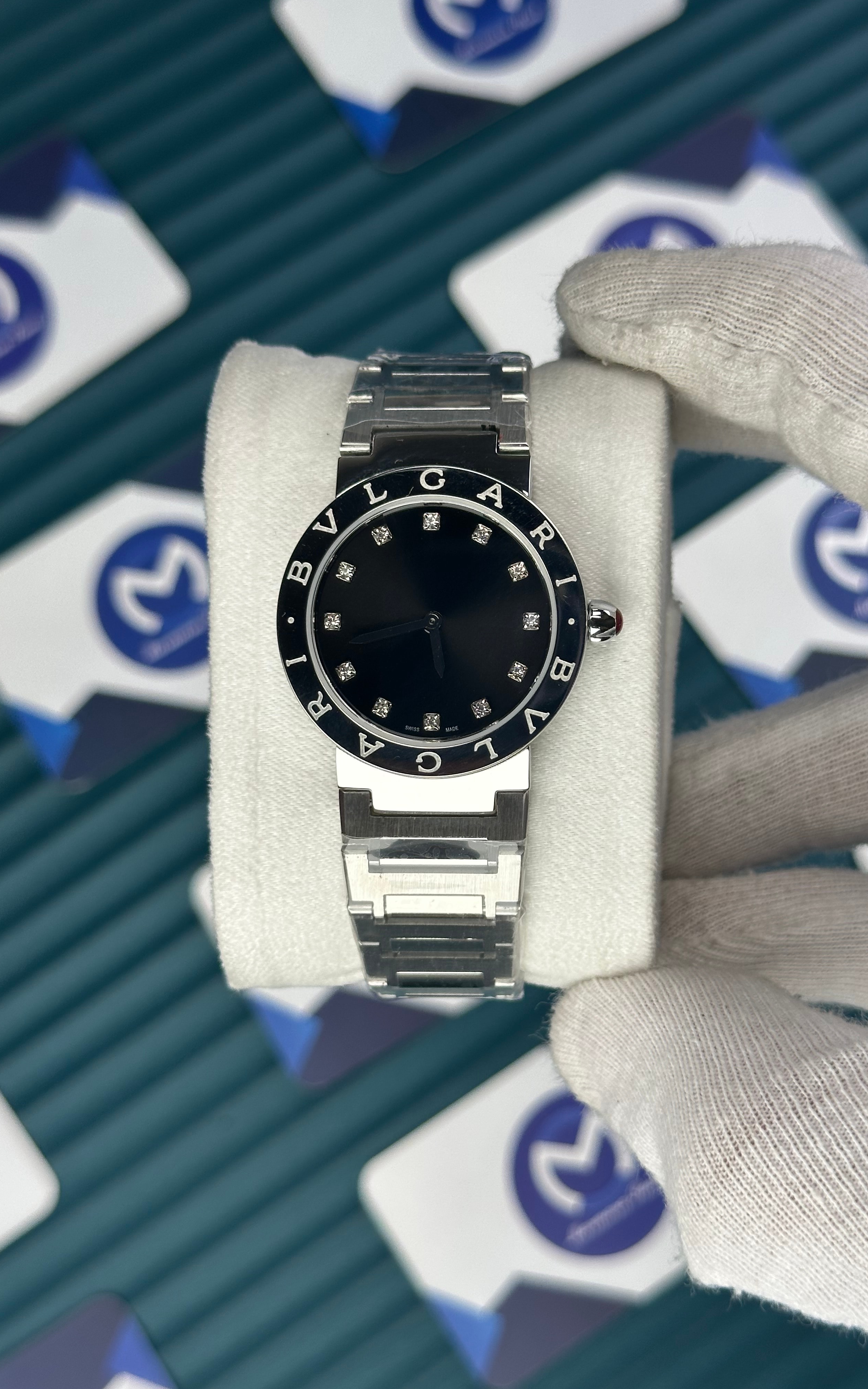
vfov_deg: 39.6
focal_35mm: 51
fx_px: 1931
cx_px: 488
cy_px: 694
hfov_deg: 25.3
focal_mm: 6.86
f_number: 1.78
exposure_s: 1/1062
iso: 64
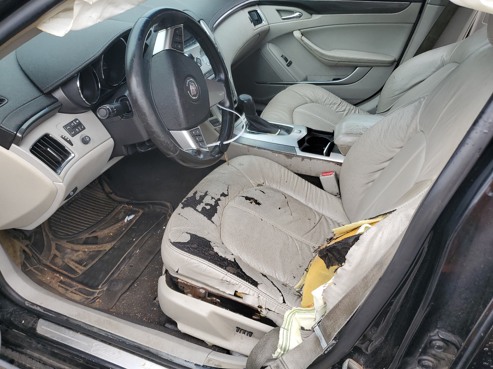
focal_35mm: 26
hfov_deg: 67.3
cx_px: 246
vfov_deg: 53.1
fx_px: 370
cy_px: 184
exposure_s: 1/130
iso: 50
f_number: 1.5
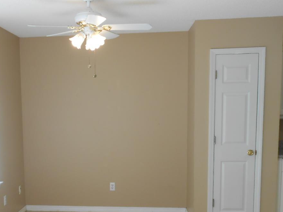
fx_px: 384
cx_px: 83
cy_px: 154
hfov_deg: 39.7
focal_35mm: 47
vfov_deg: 30.5
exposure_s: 1/40
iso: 80
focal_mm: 4.6
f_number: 3.5
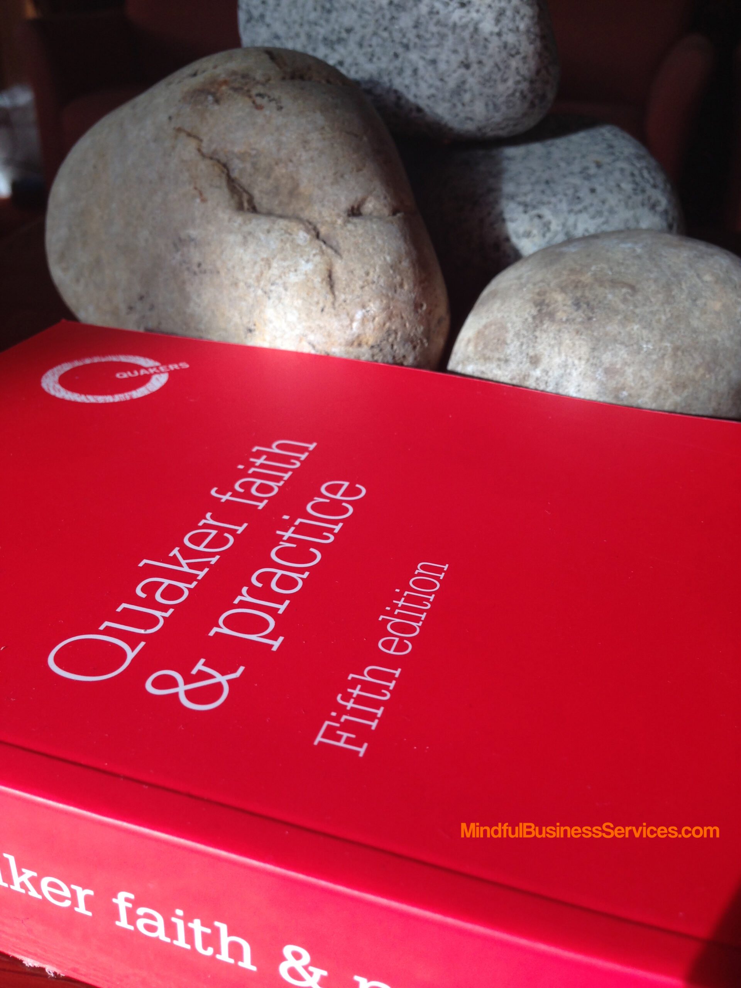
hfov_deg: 42.9
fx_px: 942
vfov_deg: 55.4
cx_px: 370
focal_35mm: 33
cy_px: 494
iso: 50
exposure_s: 1/217
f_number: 2.4
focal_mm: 4.12
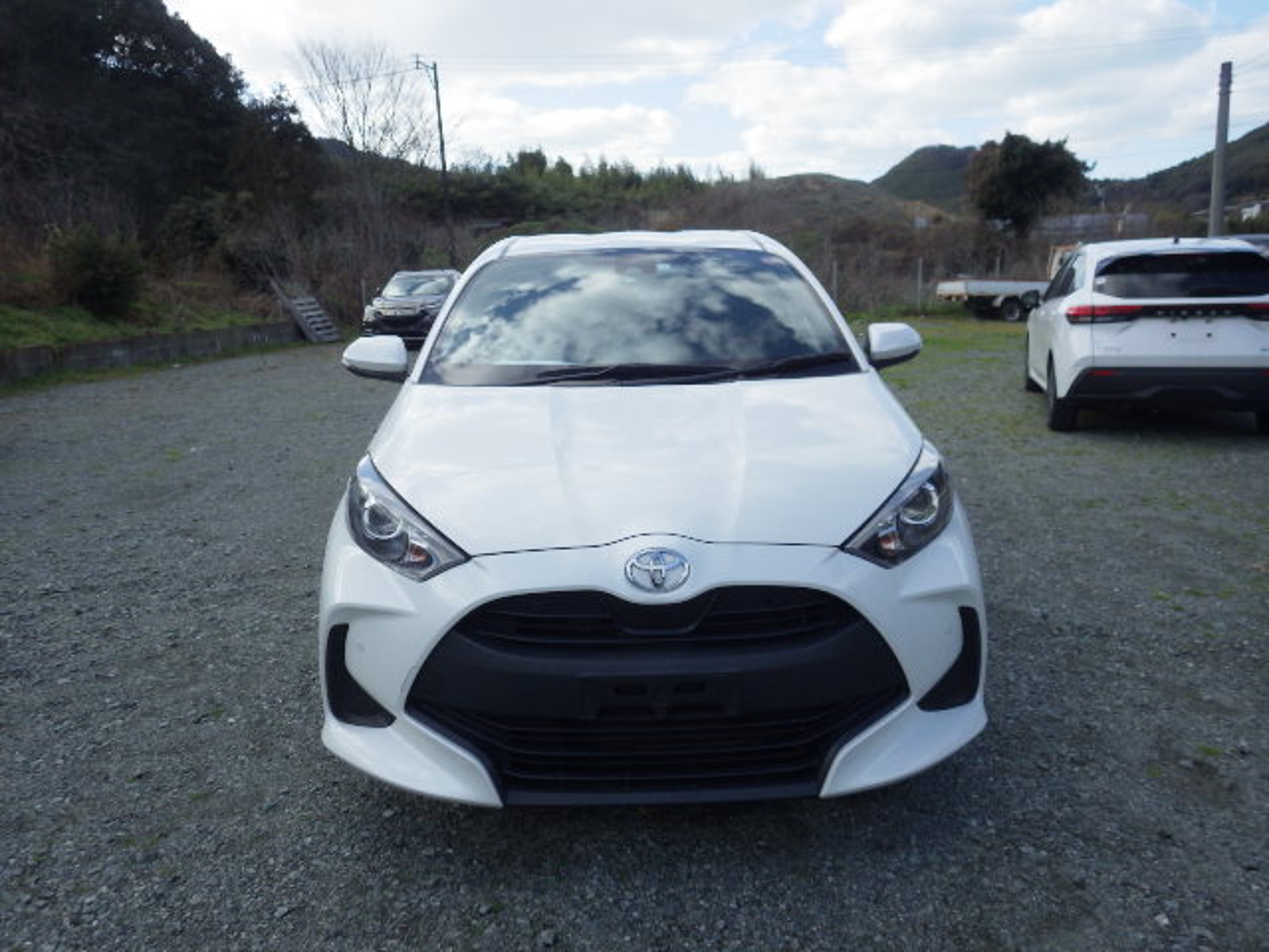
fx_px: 916
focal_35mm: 25
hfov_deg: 69.4
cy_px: 476
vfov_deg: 54.9
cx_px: 634
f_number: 7.9
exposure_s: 1/200
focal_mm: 4.5
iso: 250
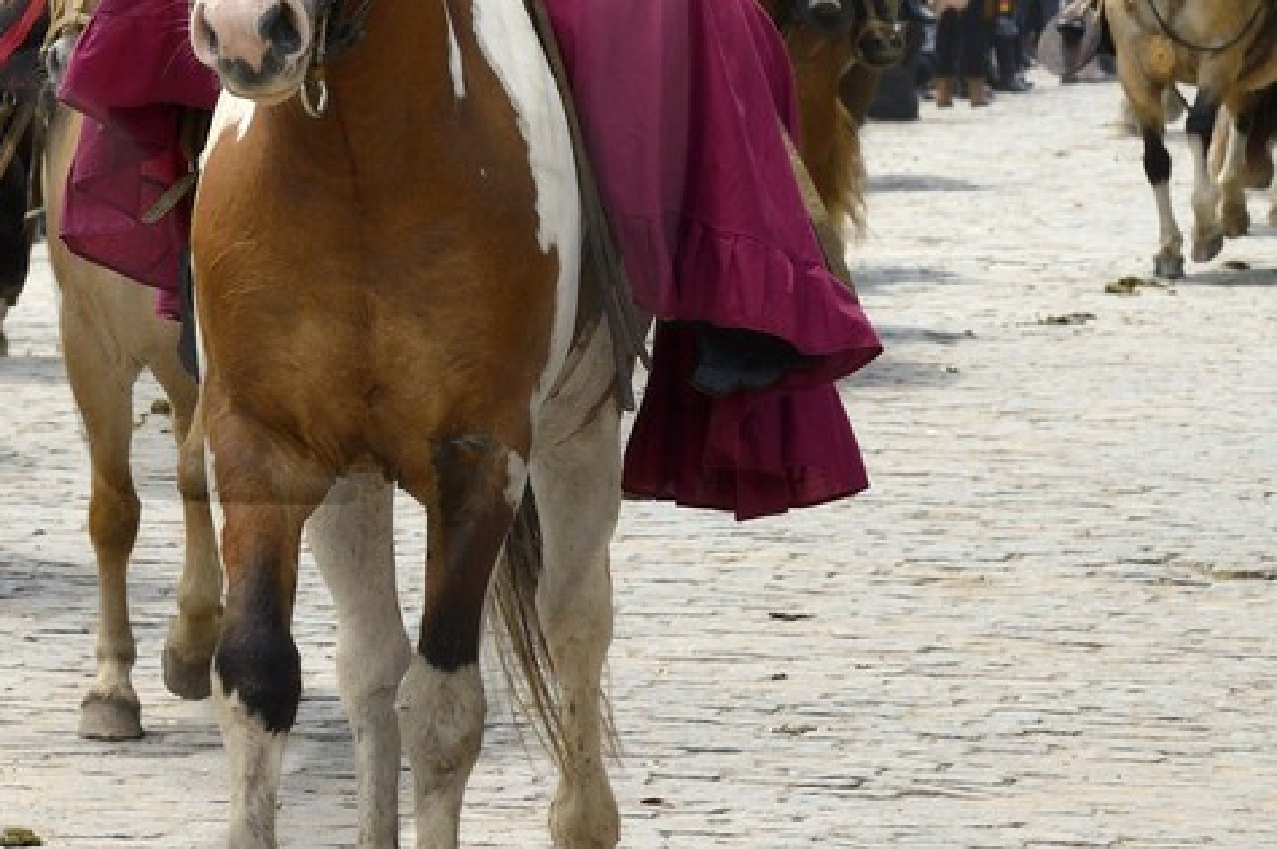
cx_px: -419
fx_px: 12548
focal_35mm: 354
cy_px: 67
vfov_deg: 3.9
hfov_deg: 5.8
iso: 400
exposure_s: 1/320
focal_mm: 105
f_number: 11
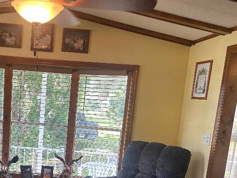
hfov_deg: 40.3
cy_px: 141
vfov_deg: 31.4
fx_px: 308
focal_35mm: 45
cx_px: 47
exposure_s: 1/120
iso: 80
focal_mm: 5.7
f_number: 1.5
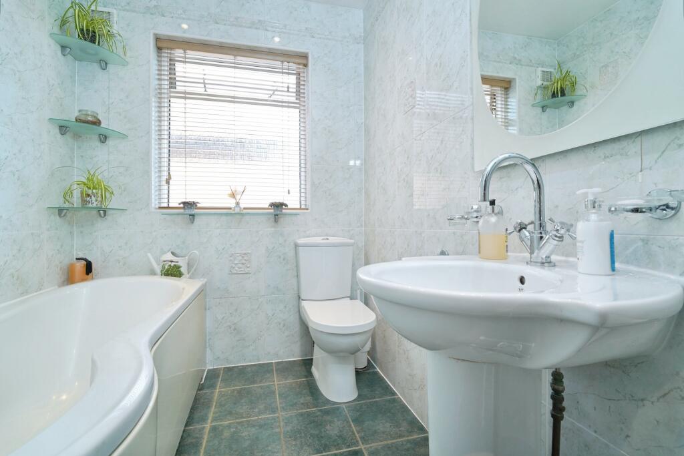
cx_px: 342
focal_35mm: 16
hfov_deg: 96.7
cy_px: 228
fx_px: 304
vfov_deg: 73.8
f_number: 8
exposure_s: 1/8
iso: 200
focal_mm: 16
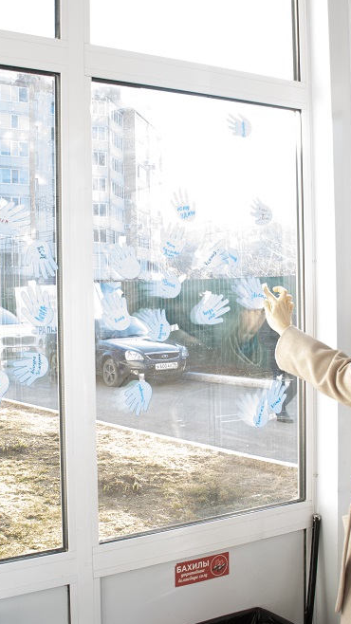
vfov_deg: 47.4
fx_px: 712
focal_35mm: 43
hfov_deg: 27.7
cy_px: 312
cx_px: 164
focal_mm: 18
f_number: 4
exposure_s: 1/125
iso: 400
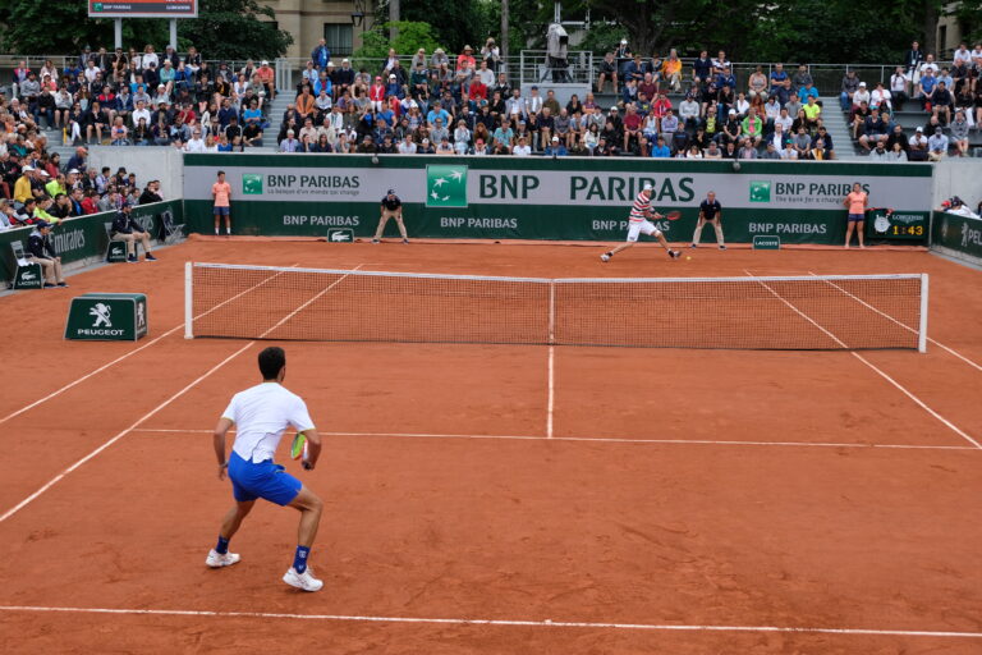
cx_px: 491
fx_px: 1527
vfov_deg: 24.2
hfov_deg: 35.6
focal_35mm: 56
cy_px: 328
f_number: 5.6
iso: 200
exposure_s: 1/240
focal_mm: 37.1
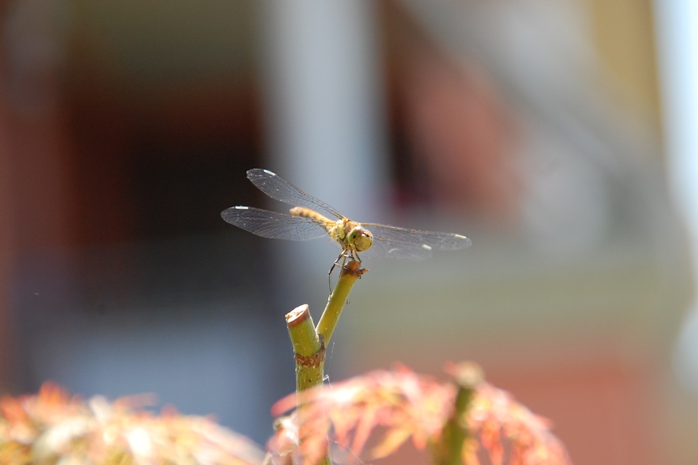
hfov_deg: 6.9
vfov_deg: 4.6
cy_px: 232
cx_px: 349
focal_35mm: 300
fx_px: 5812
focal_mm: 200
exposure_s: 1/500
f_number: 6.3
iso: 560
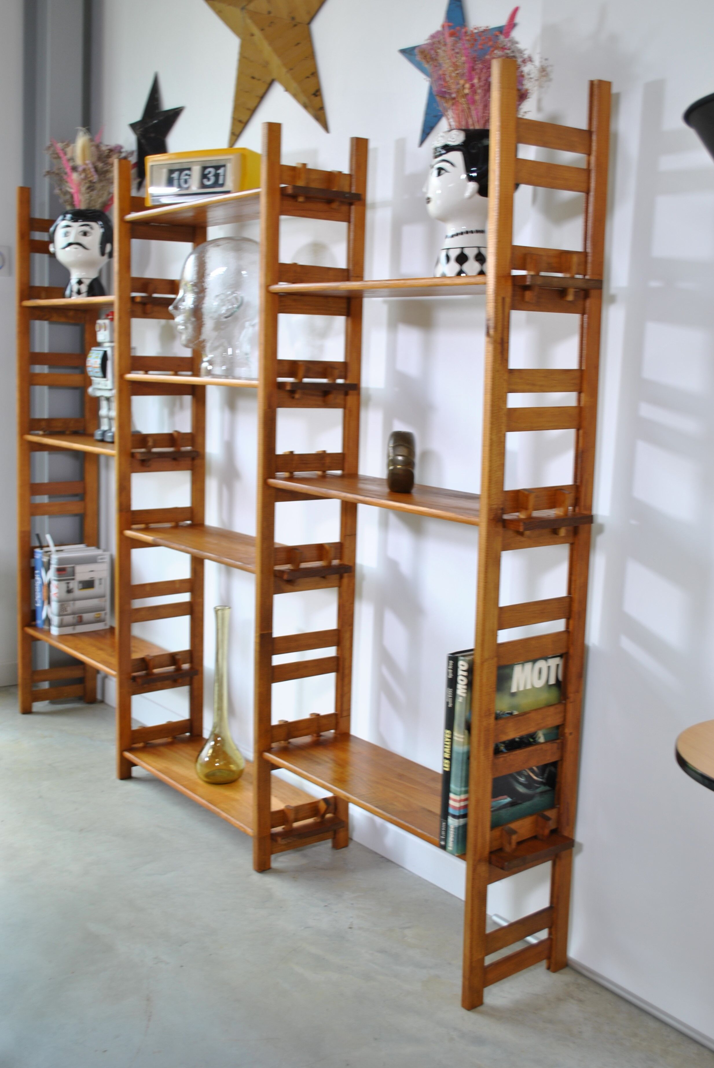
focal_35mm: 36
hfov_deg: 37.0
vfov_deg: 53.1
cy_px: 534
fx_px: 1068
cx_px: 357
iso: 100
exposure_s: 1/15
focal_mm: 24
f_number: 5
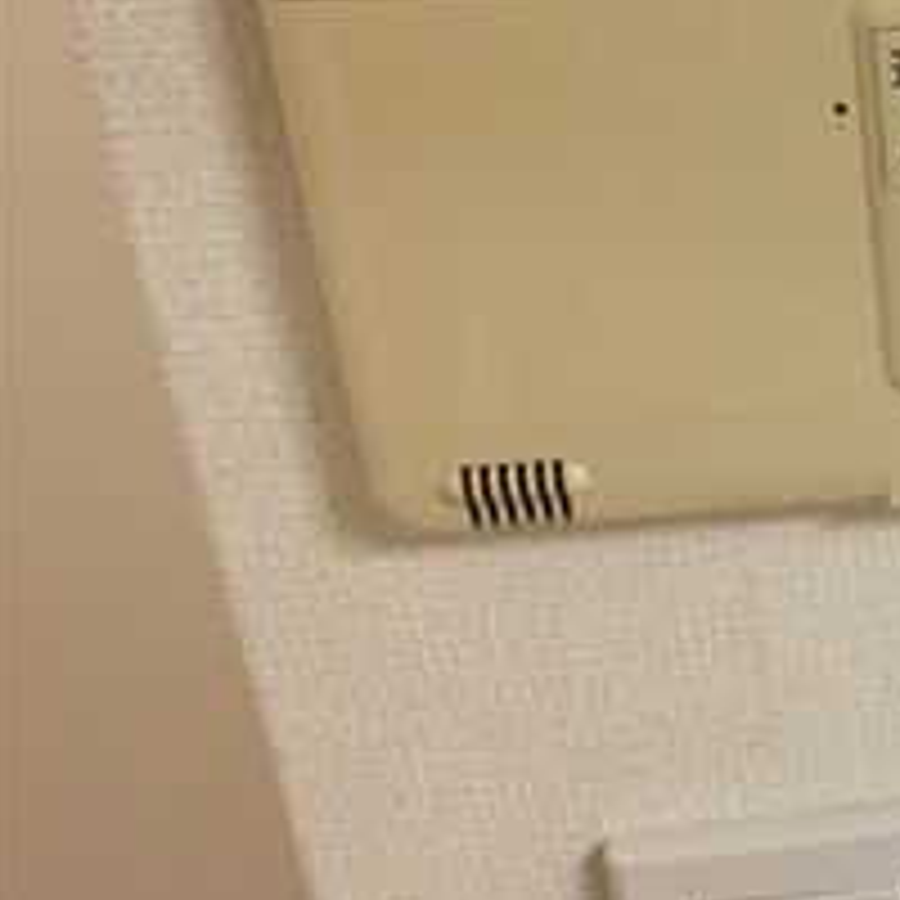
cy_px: 495
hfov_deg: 18.3
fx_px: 2412
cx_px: 1431
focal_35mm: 82
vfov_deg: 21.1
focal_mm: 4.15
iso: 64
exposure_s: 1/33
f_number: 2.2
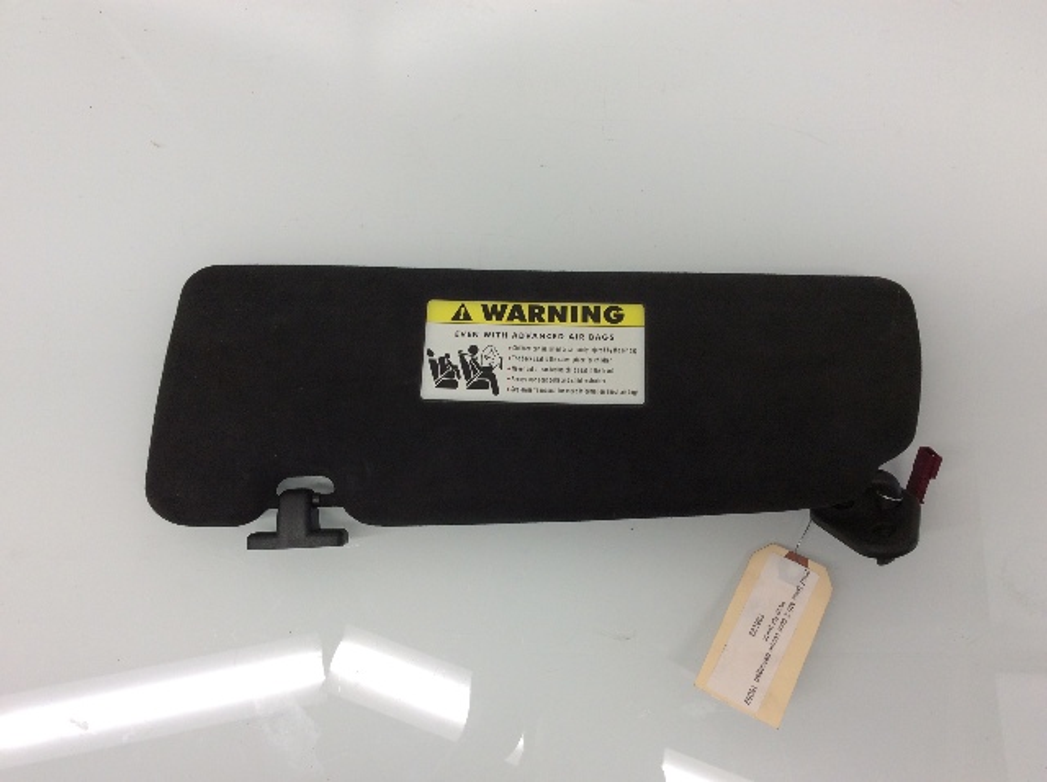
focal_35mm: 32
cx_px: 524
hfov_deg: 56.9
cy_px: 391
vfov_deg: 44.1
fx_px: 966
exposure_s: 1/60
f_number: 2.4
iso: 50
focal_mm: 3.3
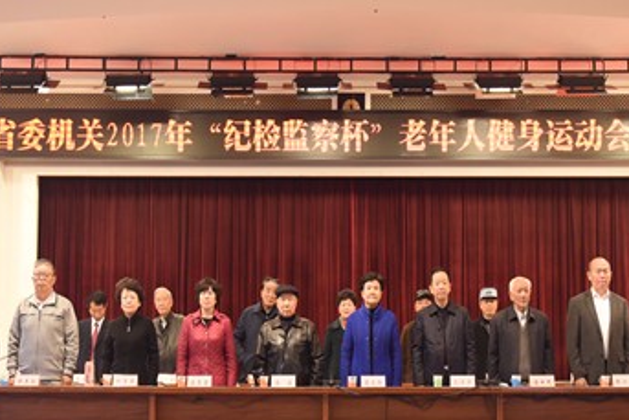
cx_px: 328
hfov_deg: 35.6
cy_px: 218
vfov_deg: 24.2
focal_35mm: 56
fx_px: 979
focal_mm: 32
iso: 2000
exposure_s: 1/100
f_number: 2.8
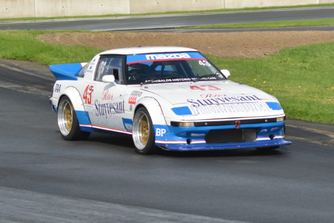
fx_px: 2923
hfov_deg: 6.5
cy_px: 112
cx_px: 167
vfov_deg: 4.4
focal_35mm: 315
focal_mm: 210
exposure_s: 1/800
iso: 400
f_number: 11
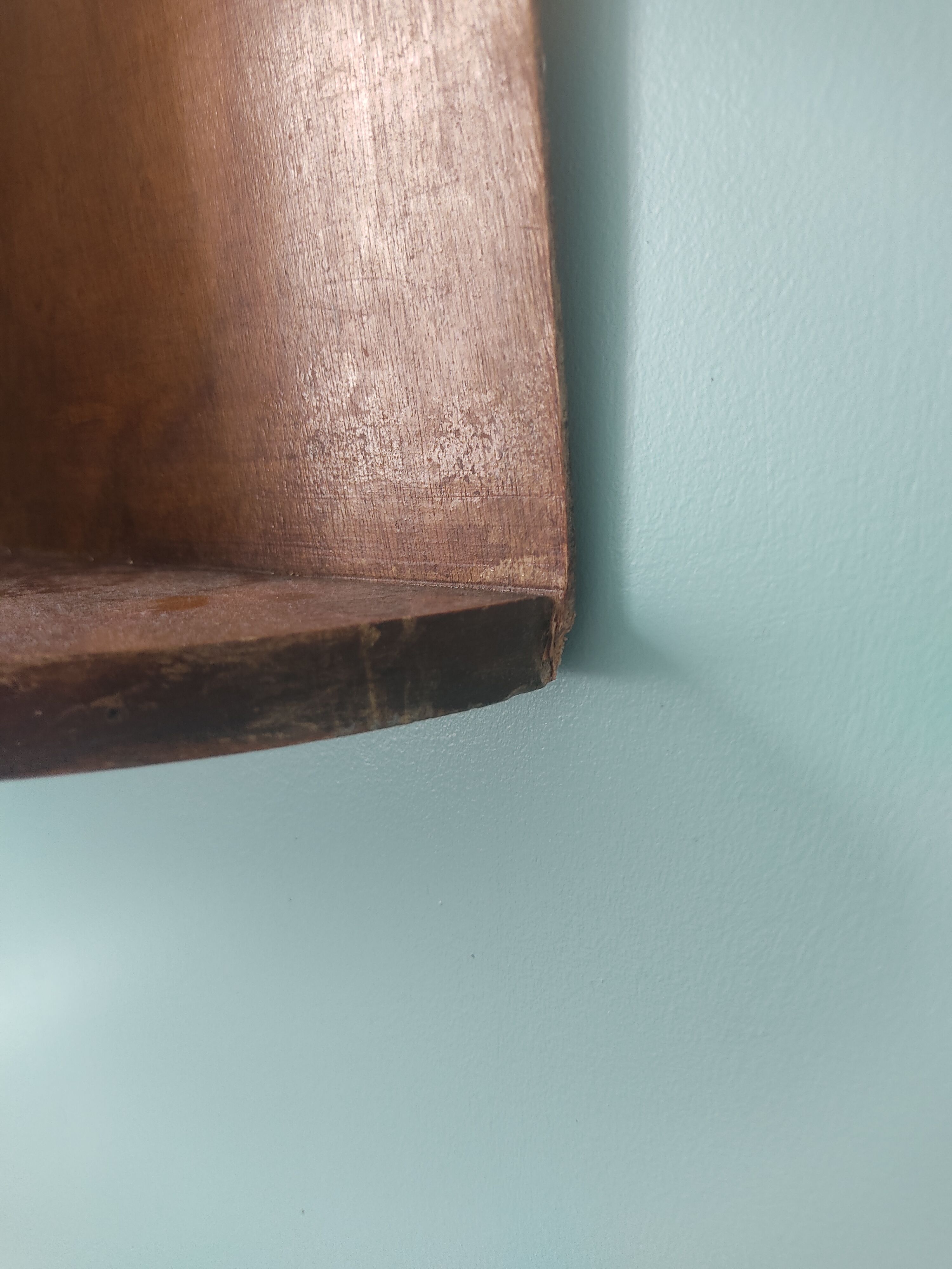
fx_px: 953
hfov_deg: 53.1
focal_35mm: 26
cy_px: 634
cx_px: 476
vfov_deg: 67.3
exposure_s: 1/33
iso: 344
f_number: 1.79
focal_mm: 4.74
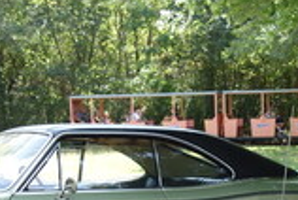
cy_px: 204
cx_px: 251
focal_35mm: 106
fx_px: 879
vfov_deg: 12.8
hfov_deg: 19.0
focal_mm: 10.4
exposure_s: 1/160
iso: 200
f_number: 3.5
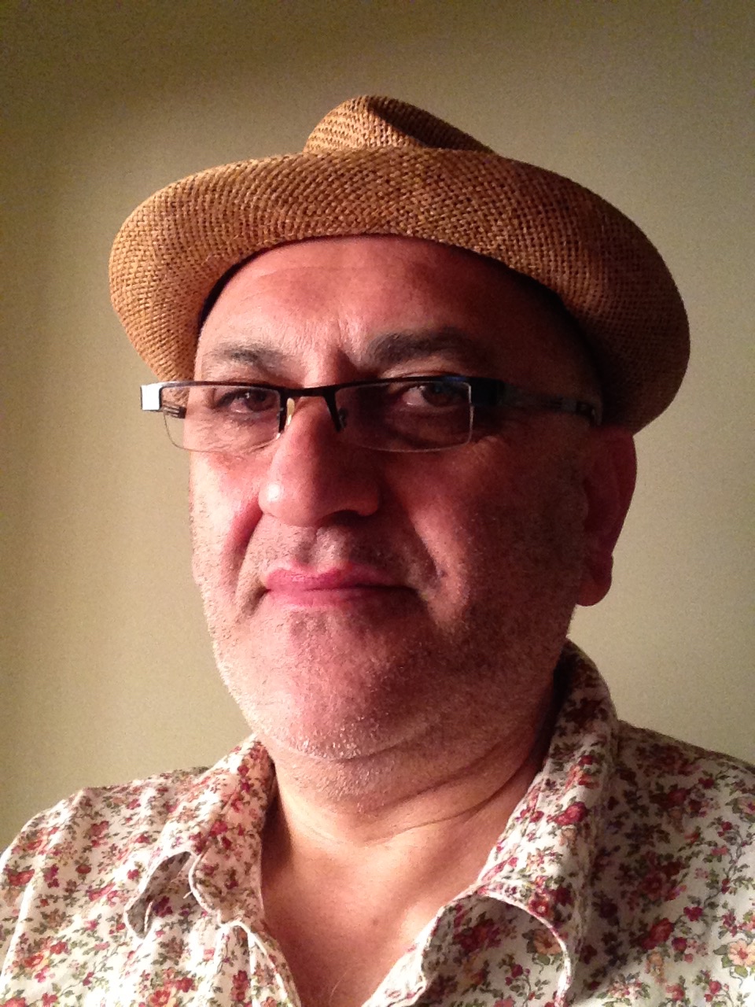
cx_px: 378
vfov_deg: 52.6
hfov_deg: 40.7
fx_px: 1018
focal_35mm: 35
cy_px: 504
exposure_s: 1/15
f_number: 2.4
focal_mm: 2.18
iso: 320
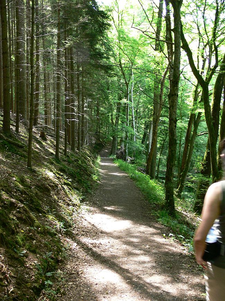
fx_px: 303
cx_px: 112
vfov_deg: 52.6
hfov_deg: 40.7
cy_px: 150
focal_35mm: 35
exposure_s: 1/30
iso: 160
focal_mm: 7.4
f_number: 2.8
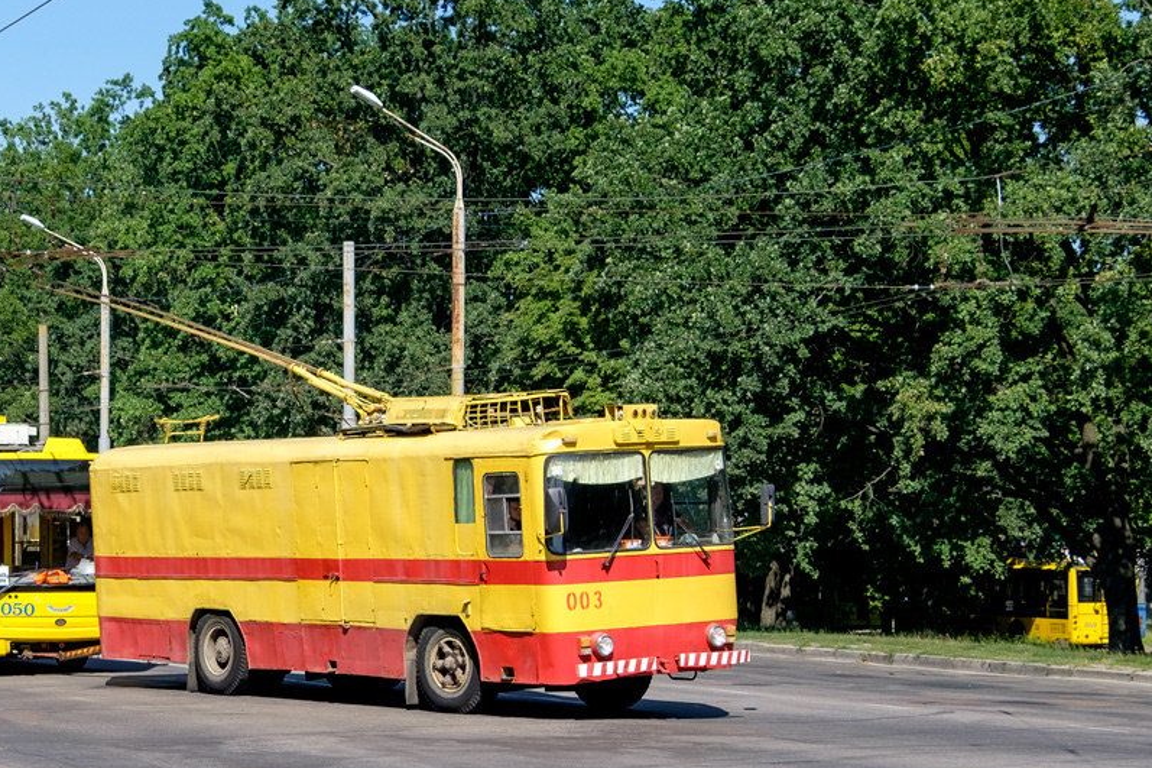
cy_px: 393
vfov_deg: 15.7
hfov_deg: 23.1
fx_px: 2783
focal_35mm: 87
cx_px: 249
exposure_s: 1/900
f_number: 6.4
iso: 400
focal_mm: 36.6
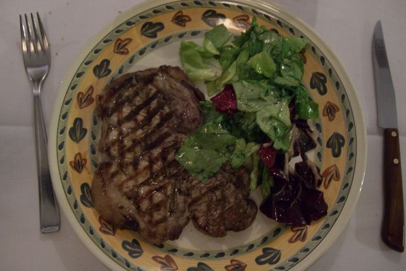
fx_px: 451
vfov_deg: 33.4
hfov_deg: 48.5
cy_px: 131
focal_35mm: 40
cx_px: 202
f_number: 2.8
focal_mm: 7.9
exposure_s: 1/6
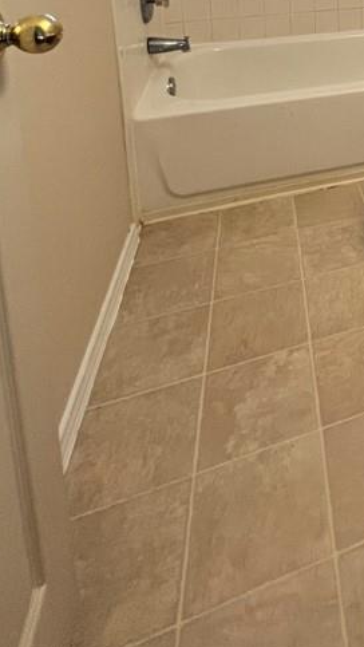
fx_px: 514
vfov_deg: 49.4
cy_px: -31
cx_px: 491
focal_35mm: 30
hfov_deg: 29.8
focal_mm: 1.57
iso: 160
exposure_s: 1/120
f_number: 1.8
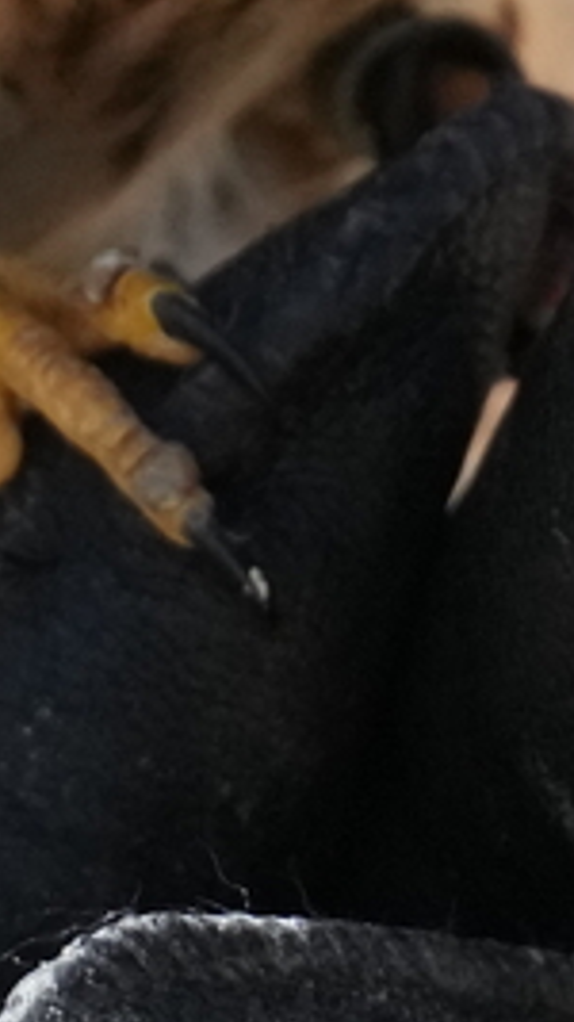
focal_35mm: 5082
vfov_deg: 0.4
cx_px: -218
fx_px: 137640
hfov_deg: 0.2
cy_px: -161
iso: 3200
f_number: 5.6
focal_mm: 600
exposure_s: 1/4000
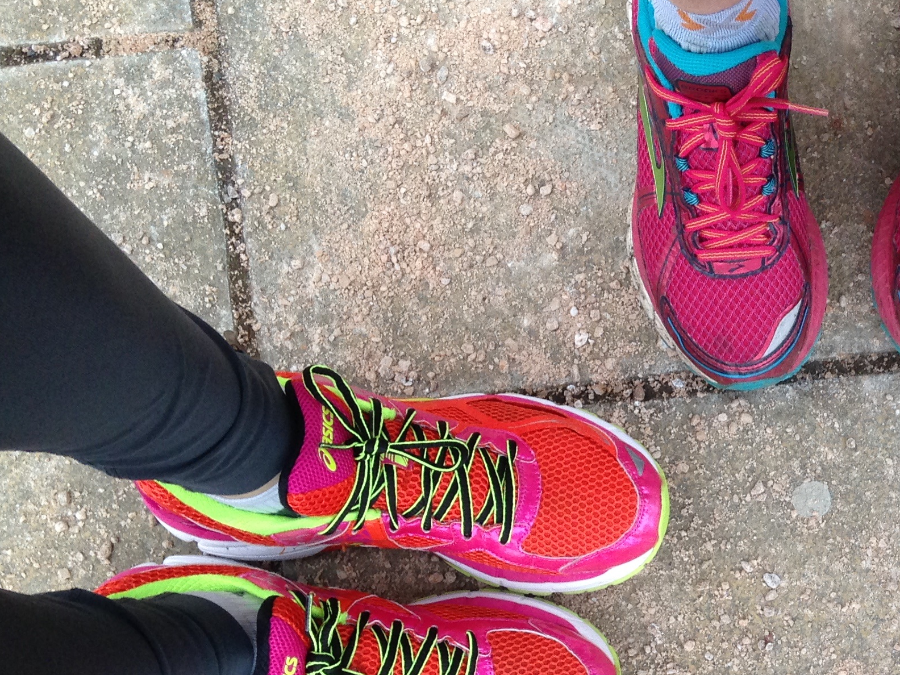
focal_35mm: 68
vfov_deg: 21.3
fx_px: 1768
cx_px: 866
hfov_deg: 27.2
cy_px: 544
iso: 80
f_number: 2.4
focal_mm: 4.12
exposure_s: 1/120
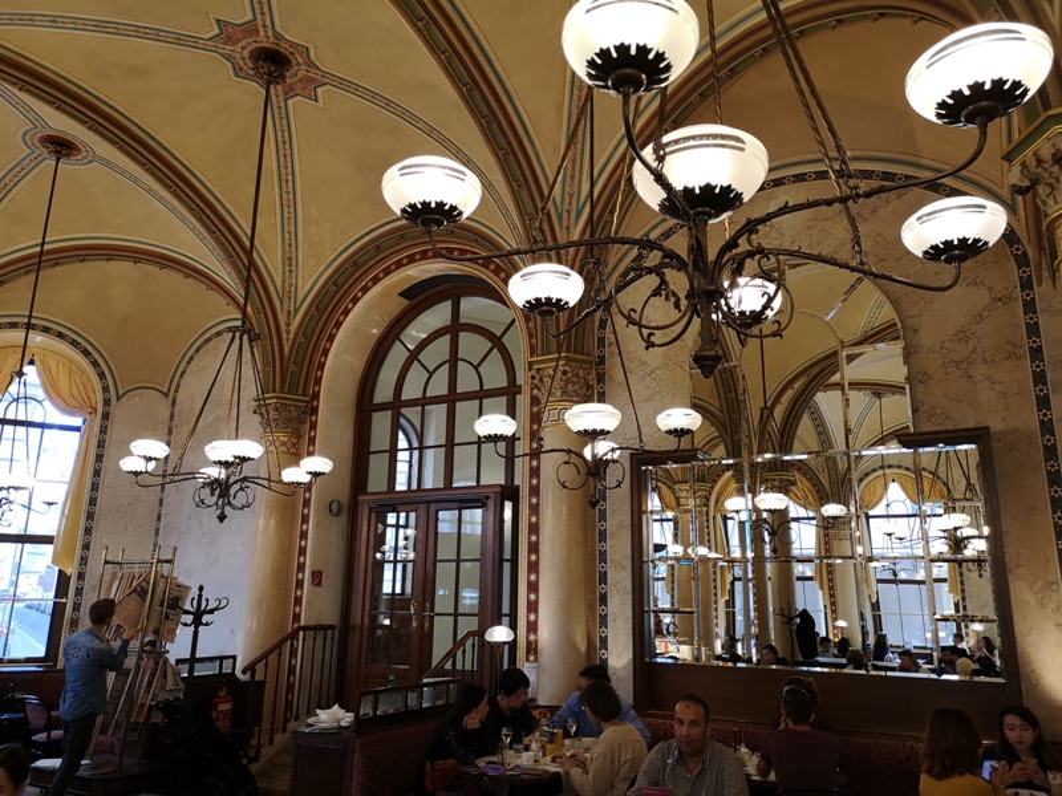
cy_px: 398
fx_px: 828
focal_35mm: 27
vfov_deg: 51.4
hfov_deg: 65.3
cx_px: 531
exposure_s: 1/50
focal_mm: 3.95
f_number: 1.8
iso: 100
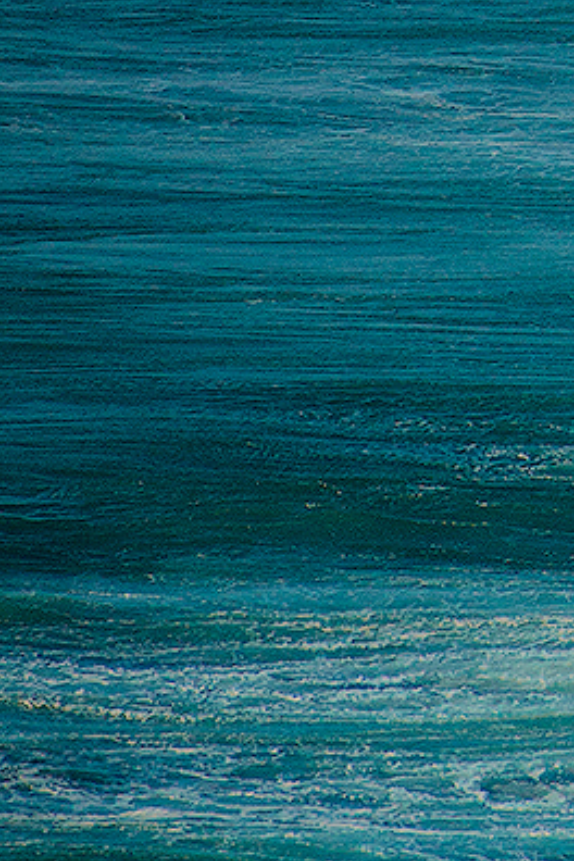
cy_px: -398
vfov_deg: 0.8
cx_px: 1338
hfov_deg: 0.5
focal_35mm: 2586
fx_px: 61844
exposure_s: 1/2500
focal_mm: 500
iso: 125
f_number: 5.6
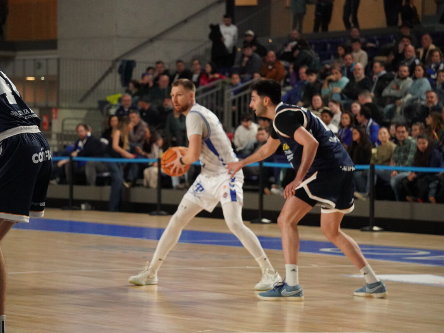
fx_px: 2180
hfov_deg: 11.6
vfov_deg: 8.7
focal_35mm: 170
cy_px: 166
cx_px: 204
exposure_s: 1/1250
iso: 6400
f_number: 5.6
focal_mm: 104
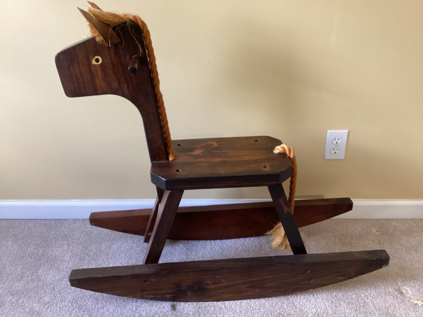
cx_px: 212
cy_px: 158
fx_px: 379
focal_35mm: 31
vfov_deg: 45.4
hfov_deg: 58.3
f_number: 2.4
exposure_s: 1/60
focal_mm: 3.3
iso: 200
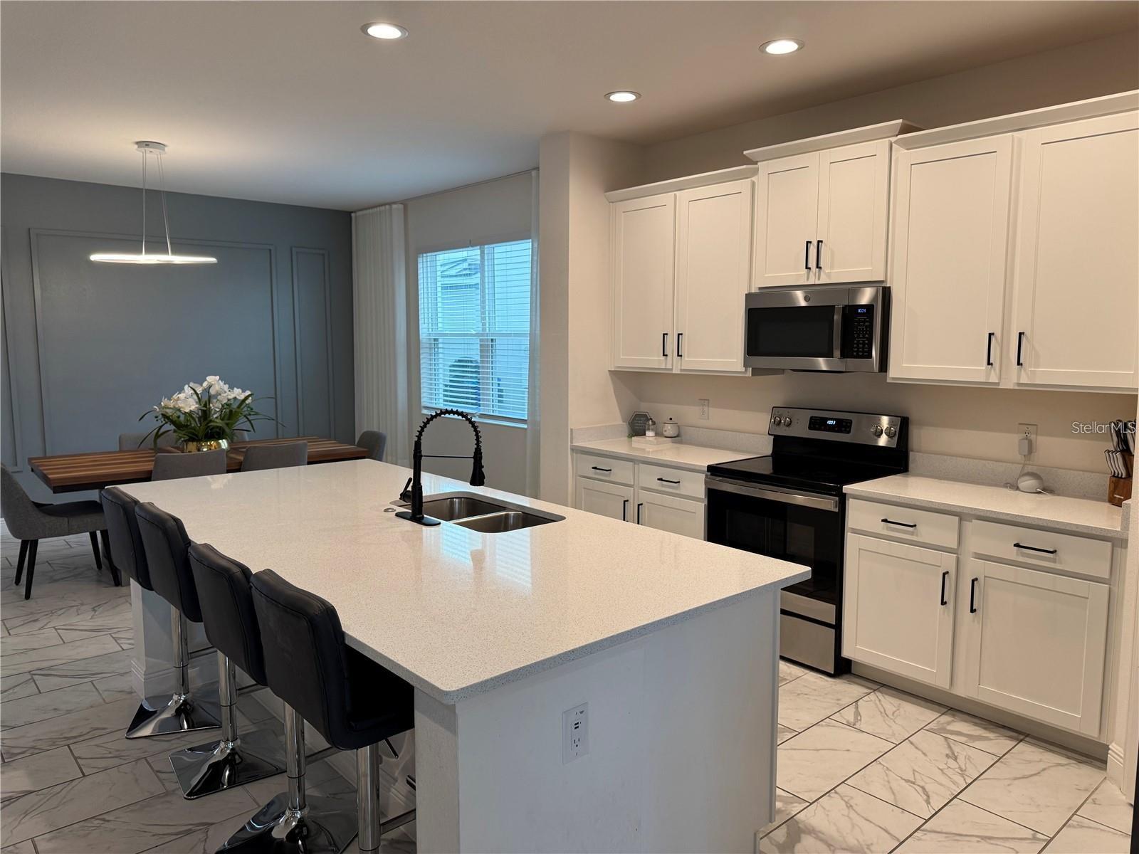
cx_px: 570
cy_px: 427
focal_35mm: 24
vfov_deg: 56.8
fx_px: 790
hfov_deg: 71.6
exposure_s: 1/120
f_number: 1.78
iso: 125
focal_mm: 6.76
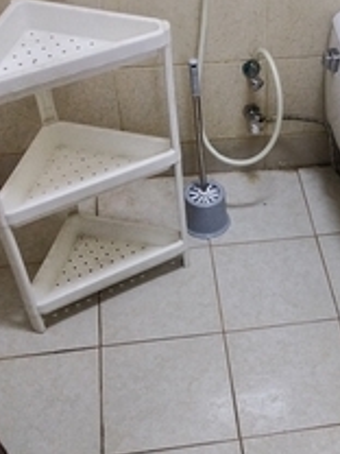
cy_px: 294
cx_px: 300
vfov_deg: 33.6
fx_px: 746
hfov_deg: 25.0
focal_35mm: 57
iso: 9643
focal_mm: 4.7
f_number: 1.8
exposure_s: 1/100
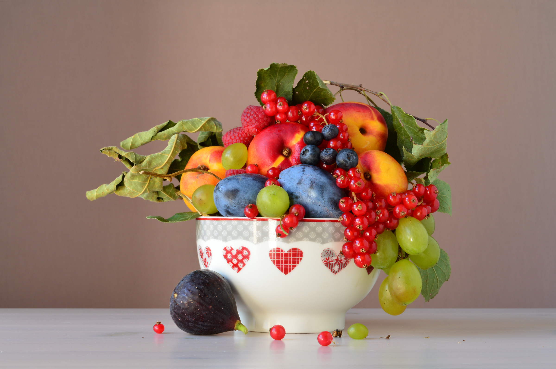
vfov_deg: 16.5
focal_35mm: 82
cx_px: 278
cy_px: 184
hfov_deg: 24.6
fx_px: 1273
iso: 100
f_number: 18
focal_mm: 55
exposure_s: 1/3
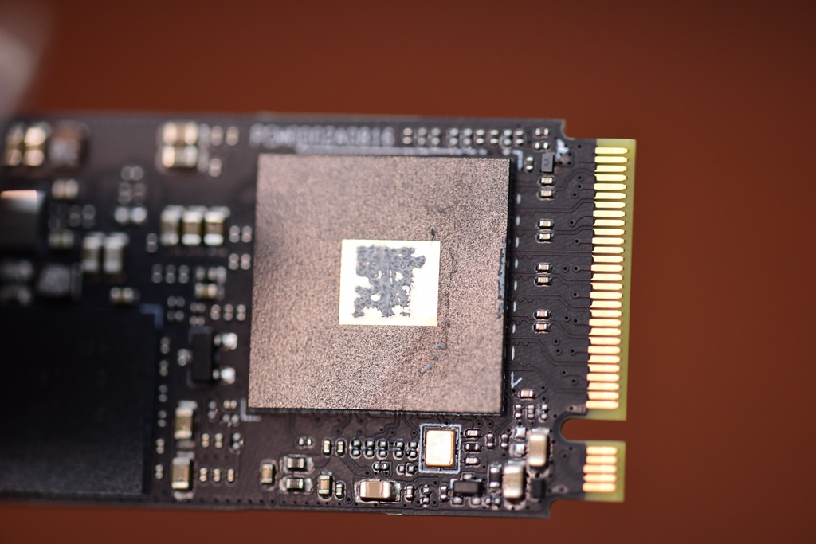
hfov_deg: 19.5
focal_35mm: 105
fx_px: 2380
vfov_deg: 13.0
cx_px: 408
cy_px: 272
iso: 1600
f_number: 5.6
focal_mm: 105
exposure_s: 1/125
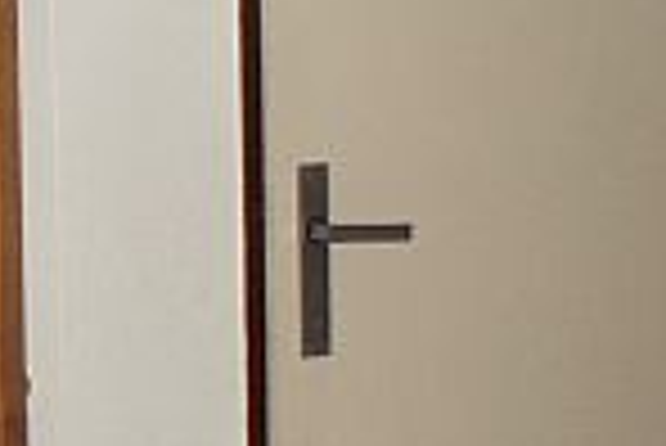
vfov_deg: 8.5
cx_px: -230
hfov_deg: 12.6
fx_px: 2907
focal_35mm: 157
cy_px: 685
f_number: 2.8
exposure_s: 1/40
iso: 160
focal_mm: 5.86
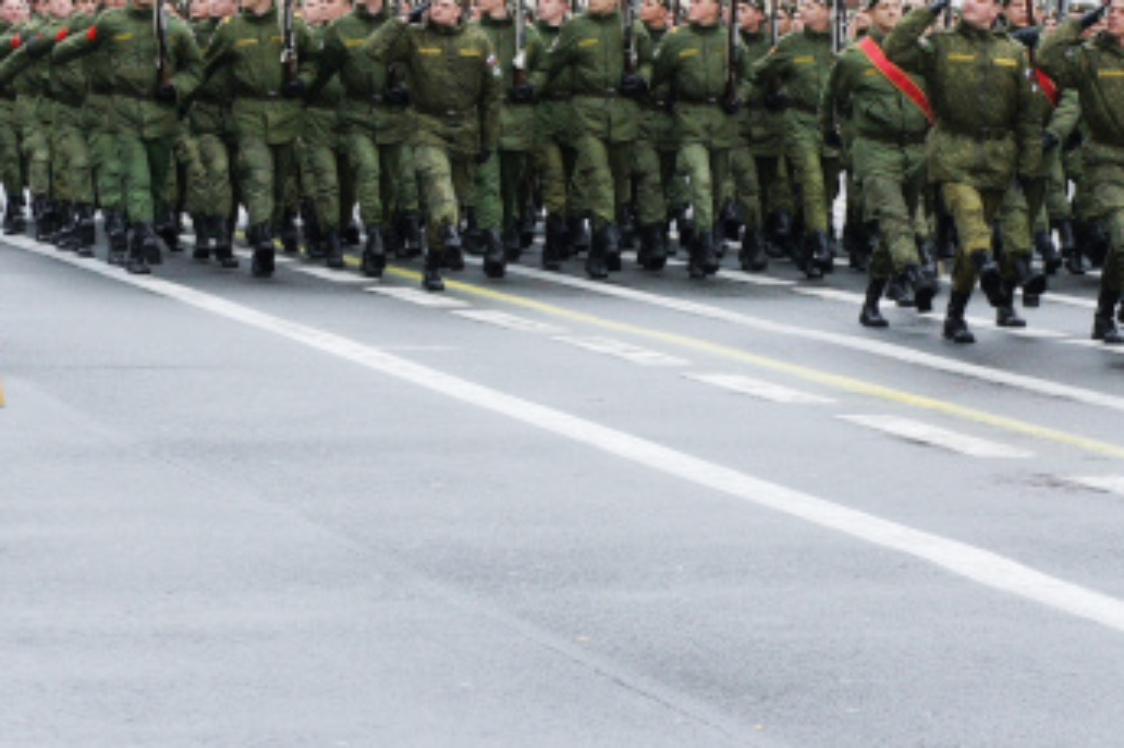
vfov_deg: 9.5
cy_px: 186
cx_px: 621
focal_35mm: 144
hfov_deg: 14.3
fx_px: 4490
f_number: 10
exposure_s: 1/125
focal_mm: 55
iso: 200
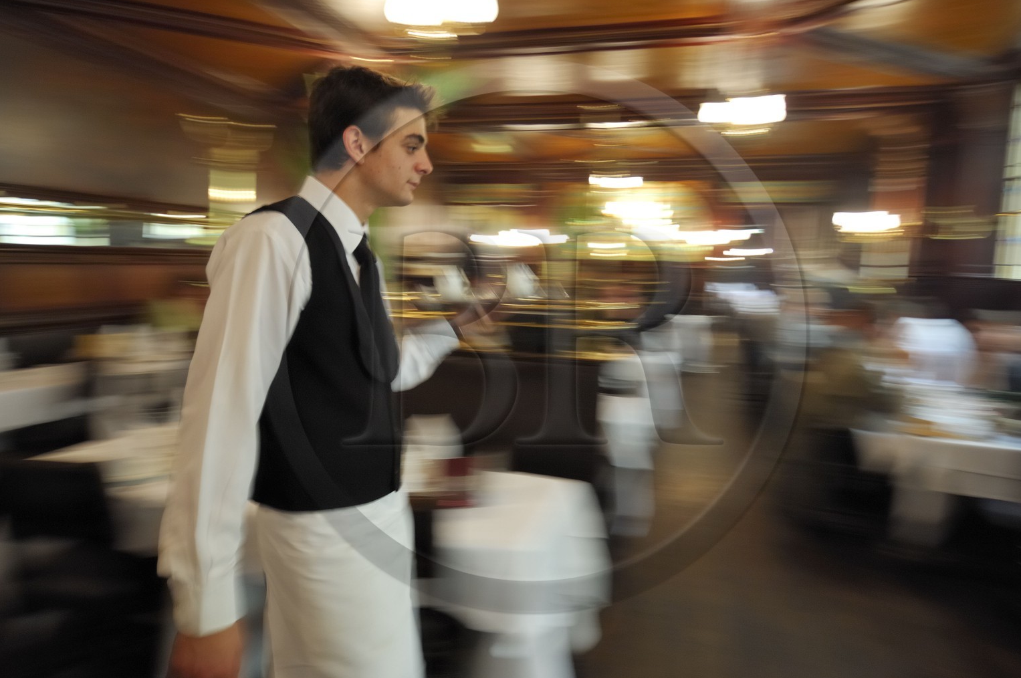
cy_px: 336
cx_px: 531
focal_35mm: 22
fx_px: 623
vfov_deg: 57.1
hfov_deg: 78.6
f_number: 4
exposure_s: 1/10
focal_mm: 14
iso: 320
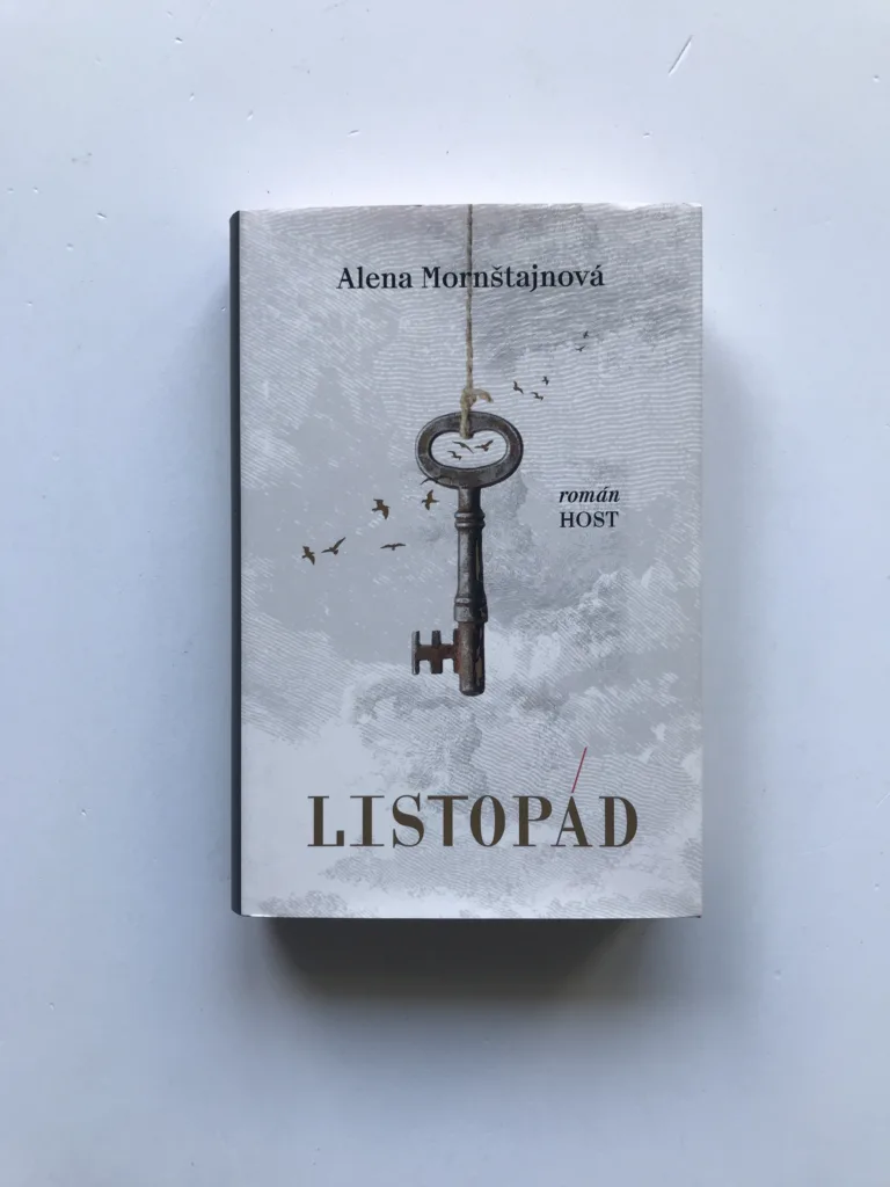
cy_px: 594
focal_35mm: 28
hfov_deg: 49.7
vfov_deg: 63.4
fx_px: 960
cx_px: 445
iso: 25
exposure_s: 1/100
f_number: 1.8
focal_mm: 3.99
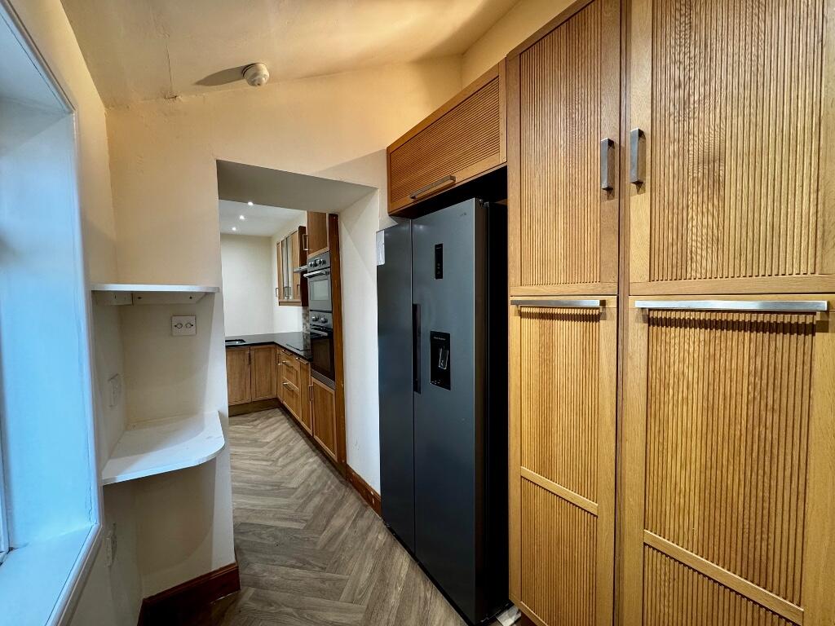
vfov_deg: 85.7
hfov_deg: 102.1
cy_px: 313
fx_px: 338
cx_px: 418
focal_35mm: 14
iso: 200
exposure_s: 1/50
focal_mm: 2.22
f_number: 2.2
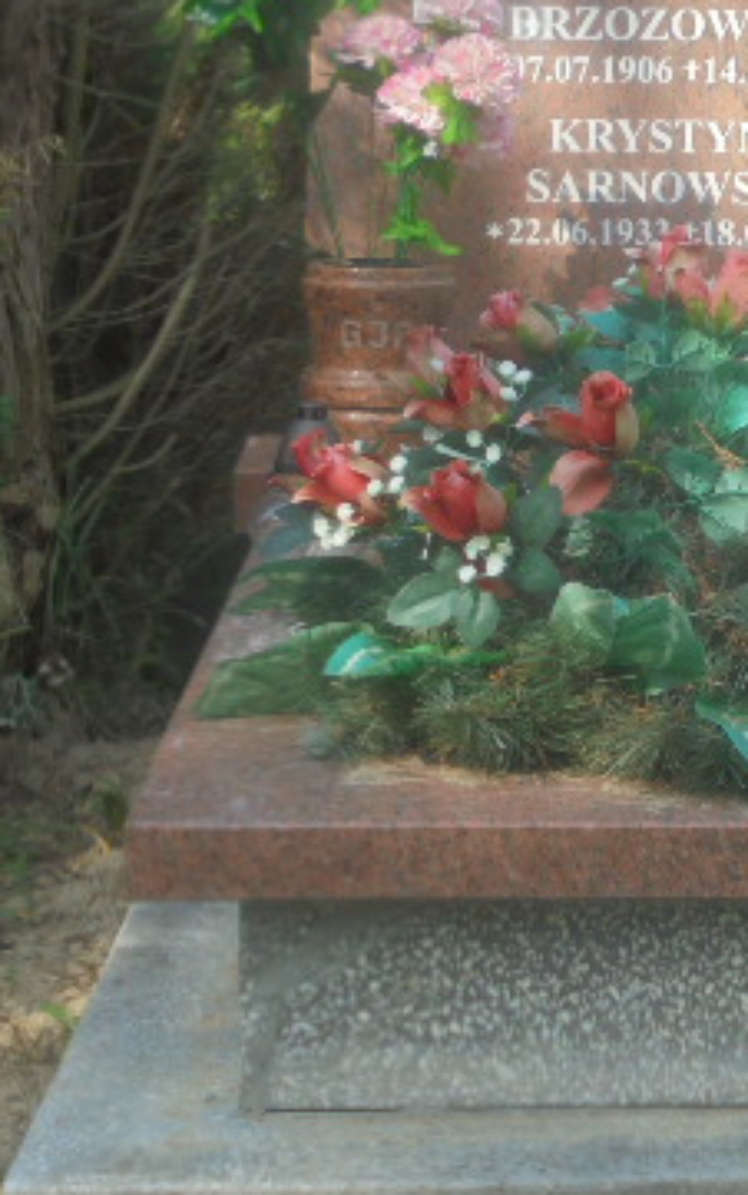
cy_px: 440
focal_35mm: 92
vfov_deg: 22.5
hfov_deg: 14.0
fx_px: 2997
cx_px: 715
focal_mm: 8.9
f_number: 4.8
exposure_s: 1/200
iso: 100
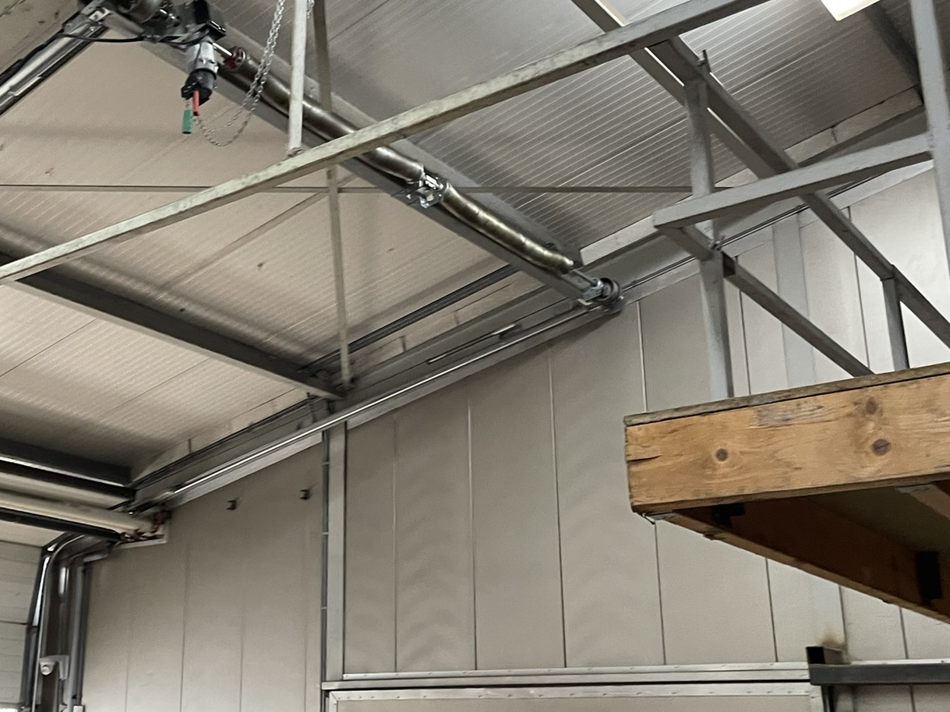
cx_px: 286
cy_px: 358
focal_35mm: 42
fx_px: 1153
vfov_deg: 34.3
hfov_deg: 43.9
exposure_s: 1/50
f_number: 1.6
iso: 320
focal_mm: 5.1
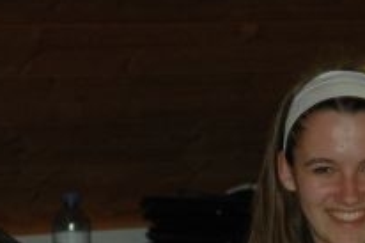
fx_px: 3657
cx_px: 377
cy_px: 186
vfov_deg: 3.8
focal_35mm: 361
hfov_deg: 5.7
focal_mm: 90
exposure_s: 1/60
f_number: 5.6
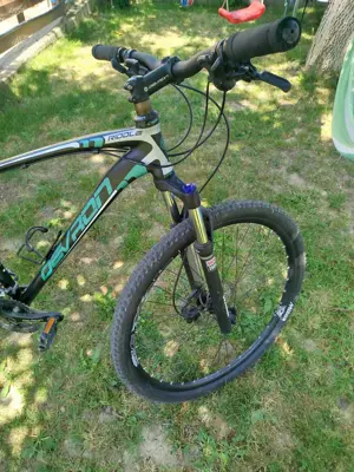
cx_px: 177
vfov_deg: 71.6
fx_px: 327
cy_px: 236
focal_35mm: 24
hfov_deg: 56.8
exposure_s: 1/108
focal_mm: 5.31
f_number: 1.7
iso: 50
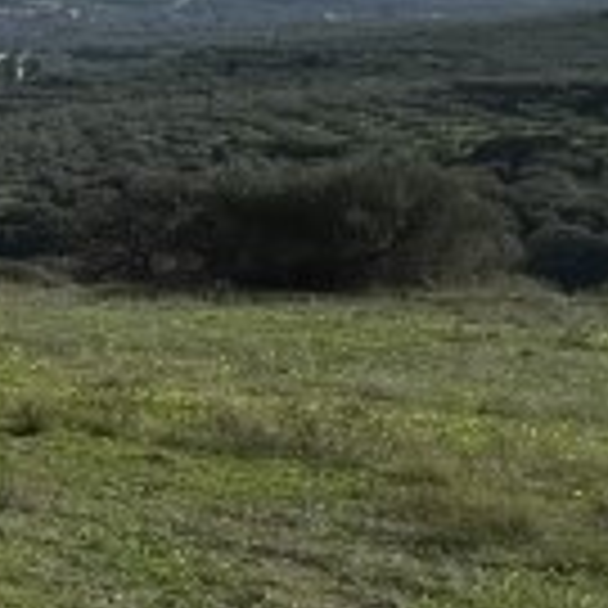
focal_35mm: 87
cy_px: 23
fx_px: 1729
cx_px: -1297
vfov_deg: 19.5
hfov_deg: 10.9
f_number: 1.8
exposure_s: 1/2053
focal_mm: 1.57
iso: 32
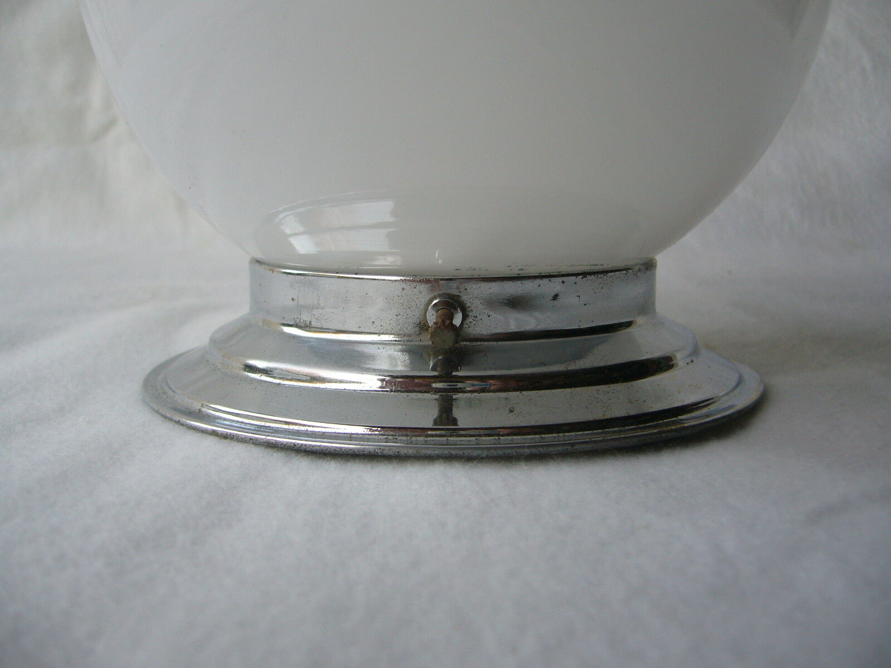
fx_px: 901
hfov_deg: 52.6
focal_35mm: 35
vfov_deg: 40.7
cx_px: 446
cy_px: 334
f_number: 2.8
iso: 80
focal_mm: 5.8
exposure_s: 1/25
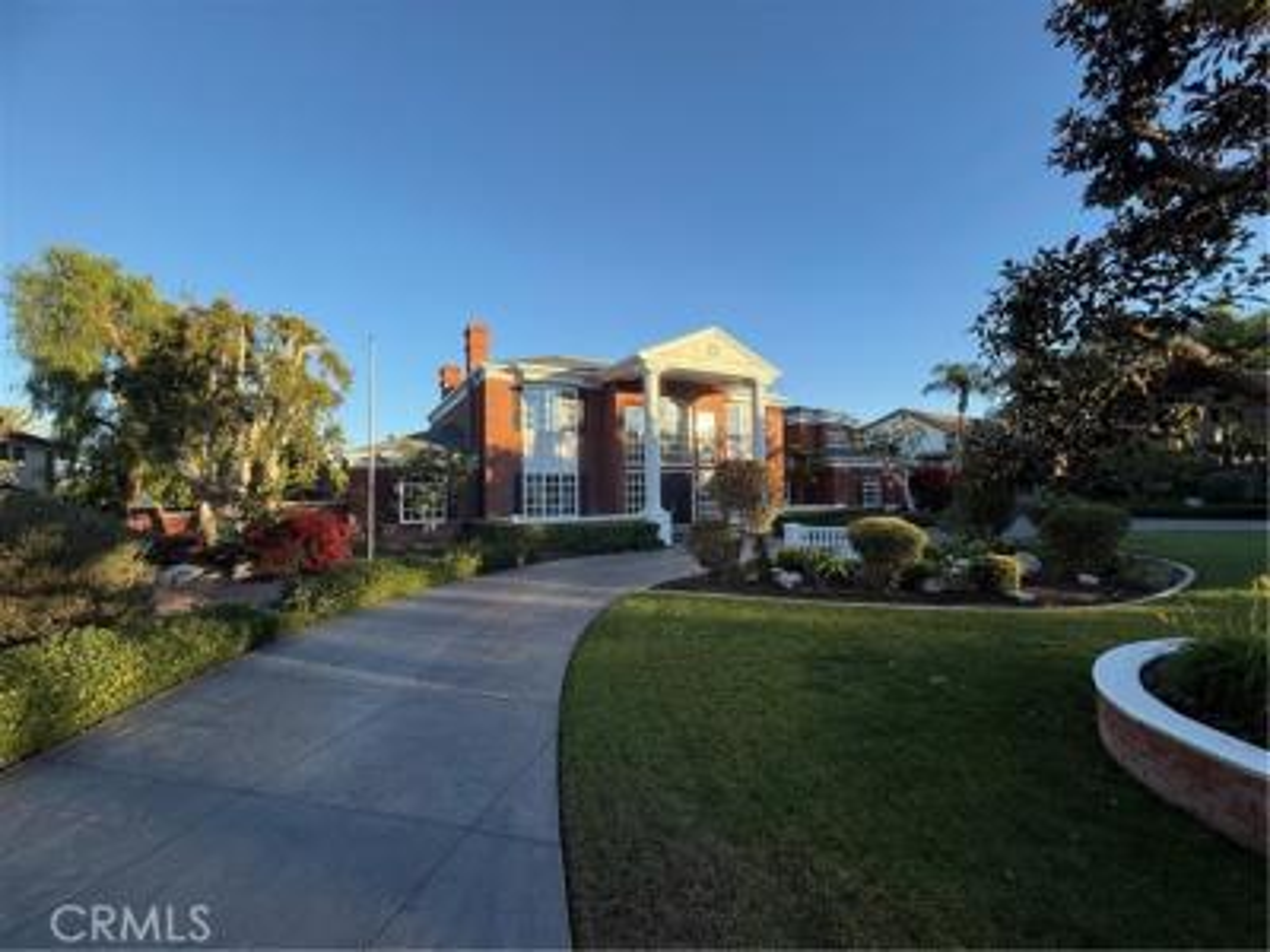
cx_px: 635
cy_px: 476
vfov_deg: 85.7
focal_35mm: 14
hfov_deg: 102.1
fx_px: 514
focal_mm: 2.22
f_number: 2.2
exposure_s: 1/559
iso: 50
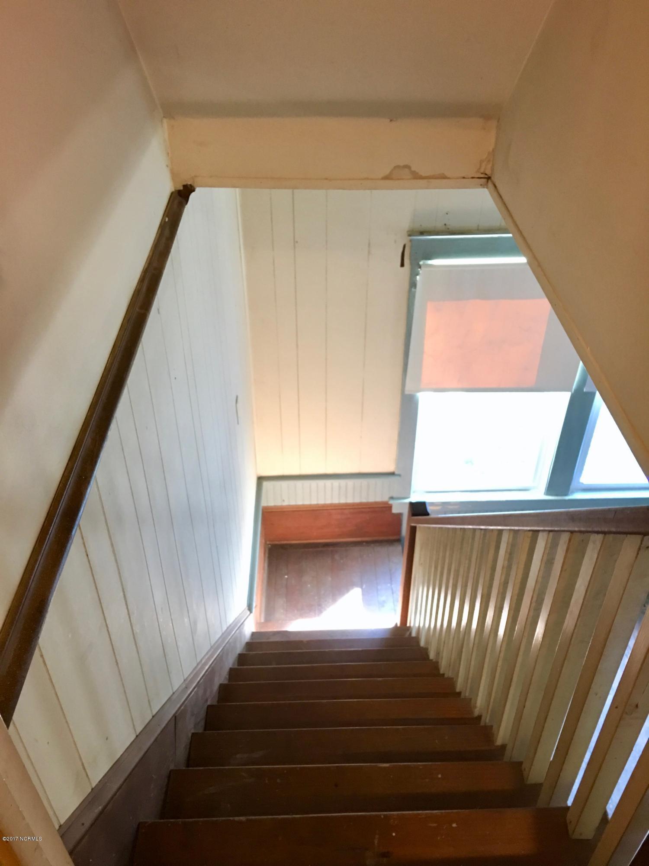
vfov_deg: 61.7
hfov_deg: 48.2
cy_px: 433
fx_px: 725
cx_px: 324
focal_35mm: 29
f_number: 2.2
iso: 100
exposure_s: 1/8
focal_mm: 4.15
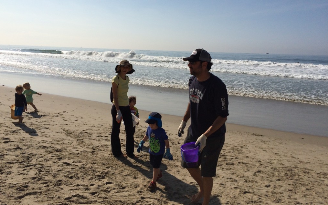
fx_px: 277
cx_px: 163
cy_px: 93
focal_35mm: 31
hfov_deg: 61.2
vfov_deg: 40.6
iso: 32
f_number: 2.2
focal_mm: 4.15
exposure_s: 1/8264
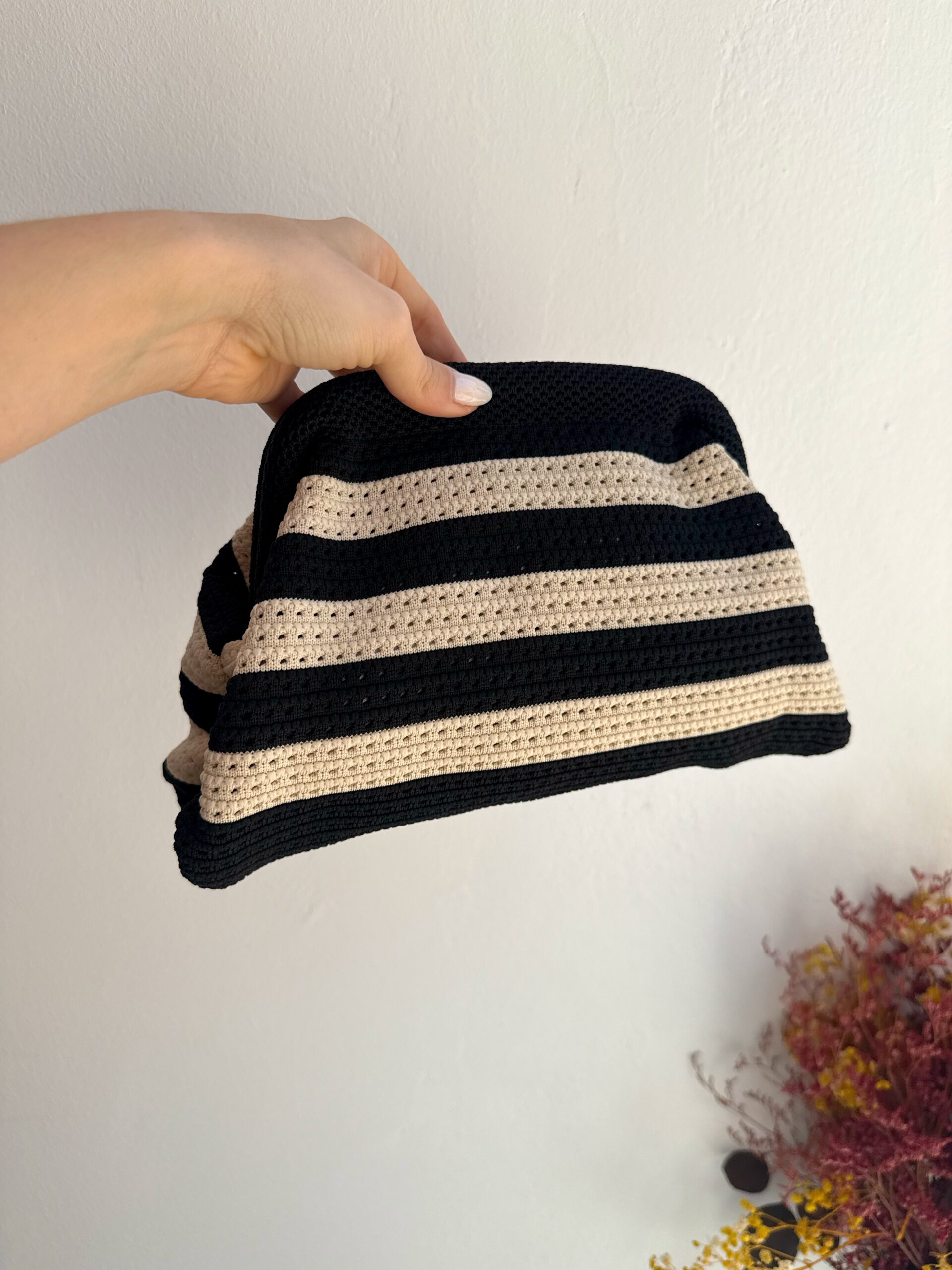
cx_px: 476
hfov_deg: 56.8
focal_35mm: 24
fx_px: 880
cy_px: 635
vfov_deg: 71.6
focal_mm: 6.76
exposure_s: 1/1653
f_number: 1.78
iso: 80
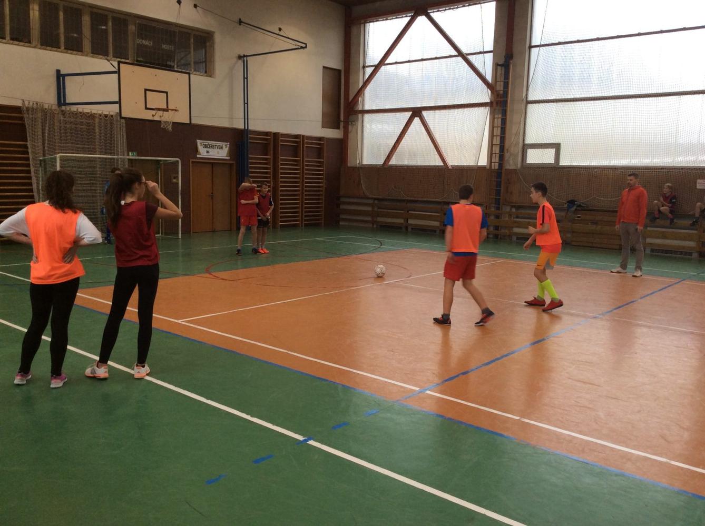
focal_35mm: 32
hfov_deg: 56.9
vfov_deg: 44.0
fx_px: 651
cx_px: 352
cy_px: 263
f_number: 2.4
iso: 40
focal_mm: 3.3
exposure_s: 1/50
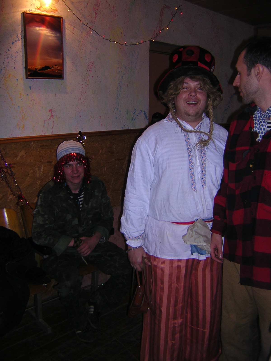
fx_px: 376
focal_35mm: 36
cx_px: 136
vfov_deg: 51.4
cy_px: 180
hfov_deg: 39.7
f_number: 2.6
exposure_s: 1/60.1
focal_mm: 4.7
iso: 100
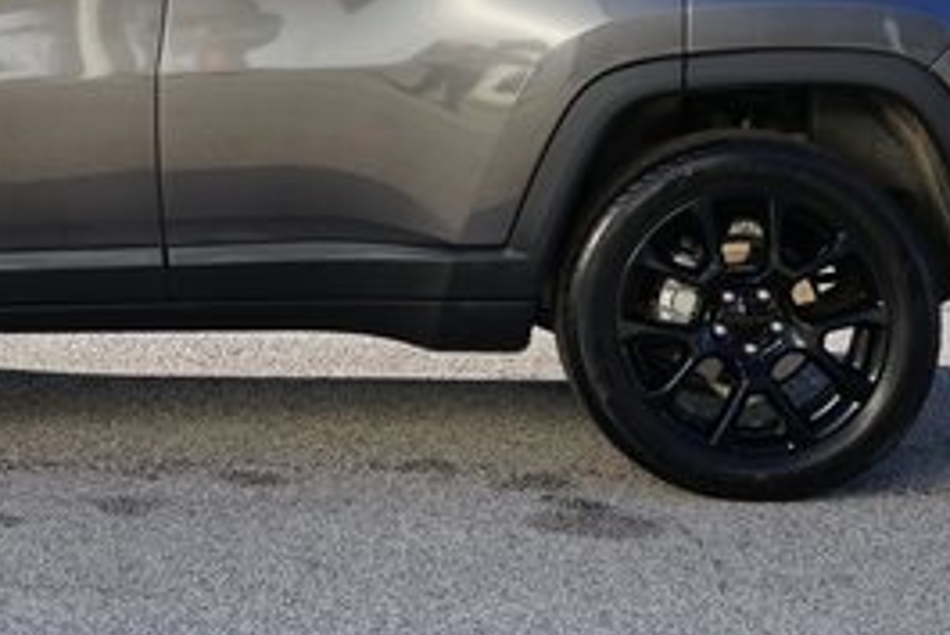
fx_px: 2931
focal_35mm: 111
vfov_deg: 12.1
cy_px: -81
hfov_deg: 18.1
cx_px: 68
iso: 100
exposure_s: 1/80
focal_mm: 46
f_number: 9
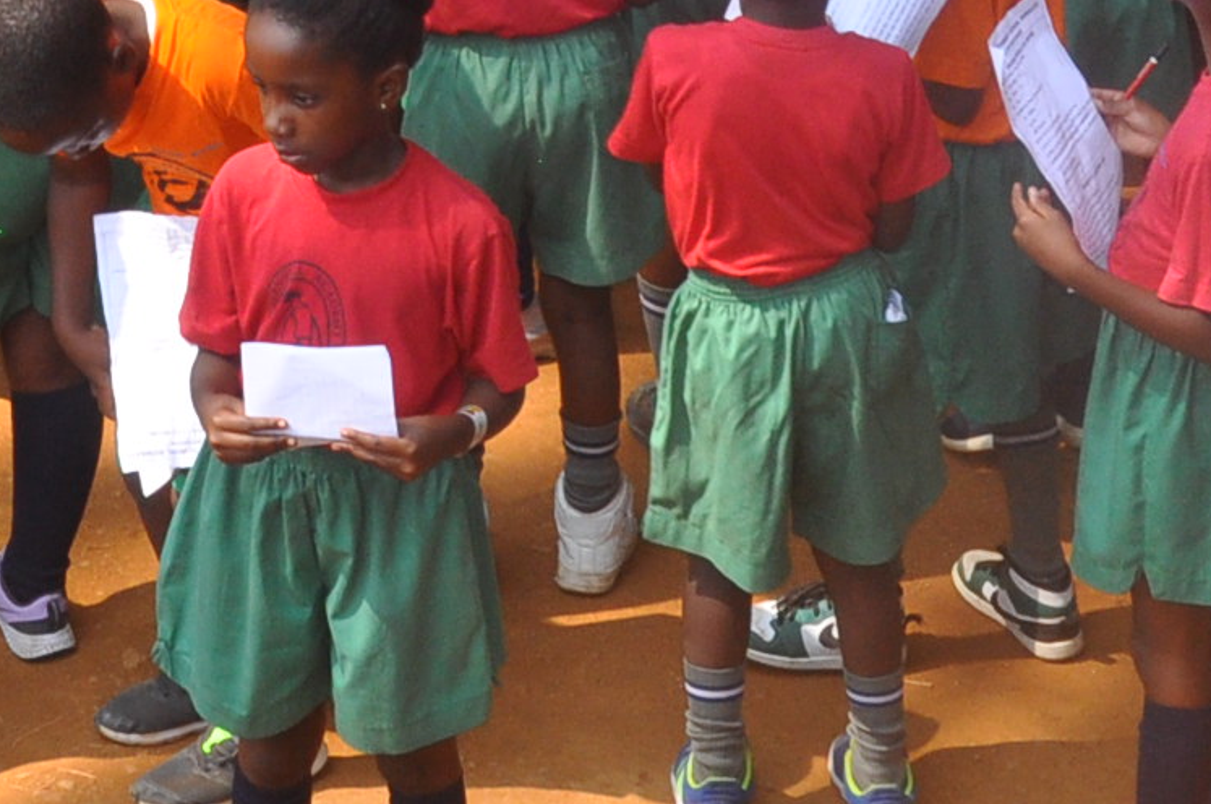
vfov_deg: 7.9
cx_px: -23
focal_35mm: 168
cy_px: -512
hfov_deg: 12.1
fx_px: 5644
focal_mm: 26
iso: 640
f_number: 10
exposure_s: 1/200
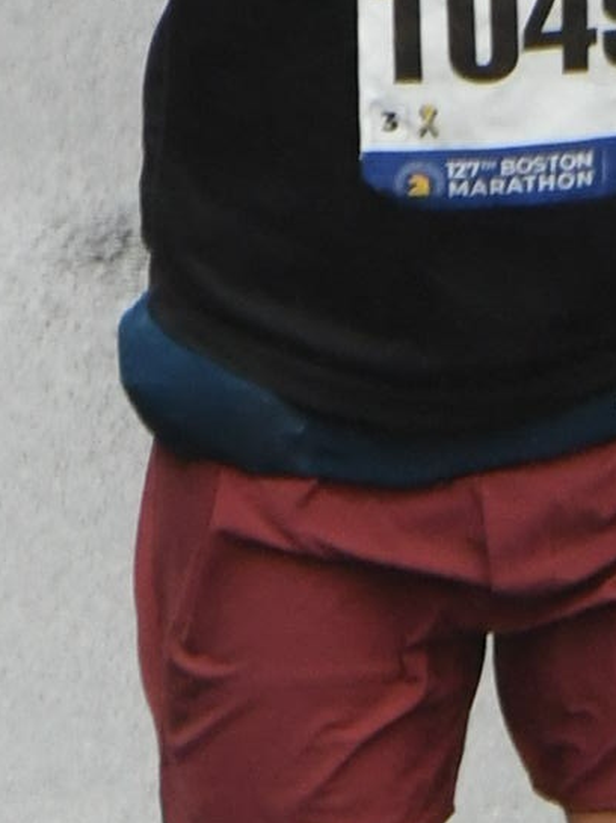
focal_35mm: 2544
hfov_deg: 0.6
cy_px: 2615
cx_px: 1153
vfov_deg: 0.8
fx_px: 60432
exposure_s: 1/800
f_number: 5.6
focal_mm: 230
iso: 1250
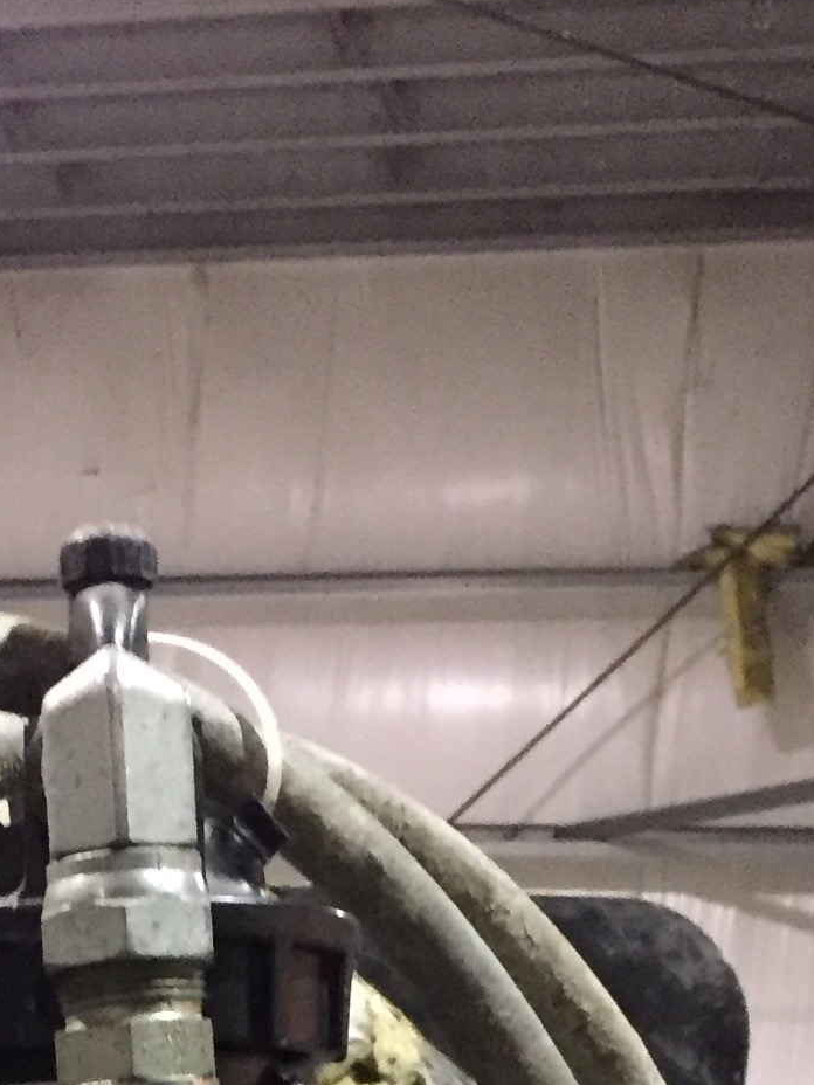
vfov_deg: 16.4
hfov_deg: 14.3
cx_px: 41
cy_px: 1901
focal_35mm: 102
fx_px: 3198
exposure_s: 1/15
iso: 320
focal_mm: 4.15
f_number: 2.2
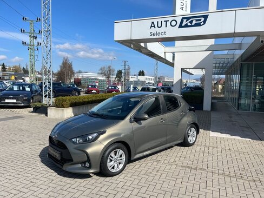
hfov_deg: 67.3
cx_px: 132
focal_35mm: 26
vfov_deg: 53.1
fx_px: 198
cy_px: 99
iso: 50
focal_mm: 5.1
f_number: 1.6
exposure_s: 1/4016
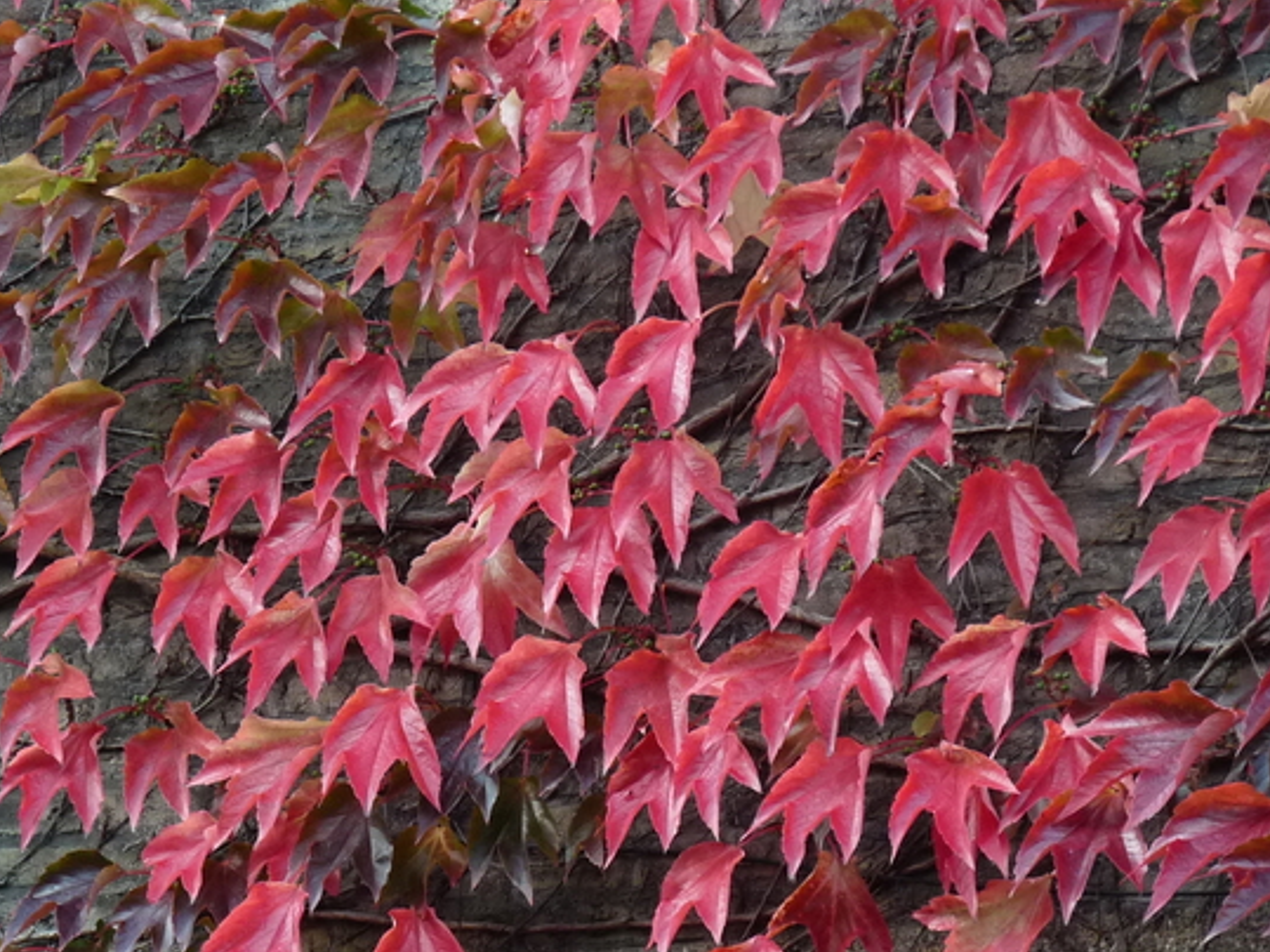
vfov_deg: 4.5
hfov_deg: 6.0
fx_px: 12178
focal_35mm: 332
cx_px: 690
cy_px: 504
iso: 200
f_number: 3.7
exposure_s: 1/50
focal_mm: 29.7
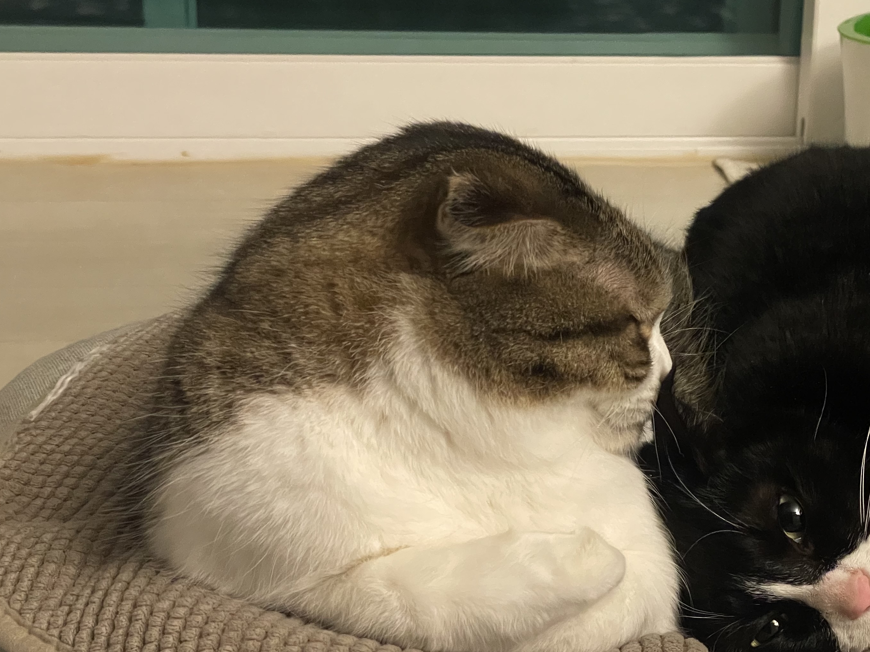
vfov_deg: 19.1
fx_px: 1935
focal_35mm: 77
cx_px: 629
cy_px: 424
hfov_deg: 25.1
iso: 1000
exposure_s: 1/30
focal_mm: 6
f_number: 2
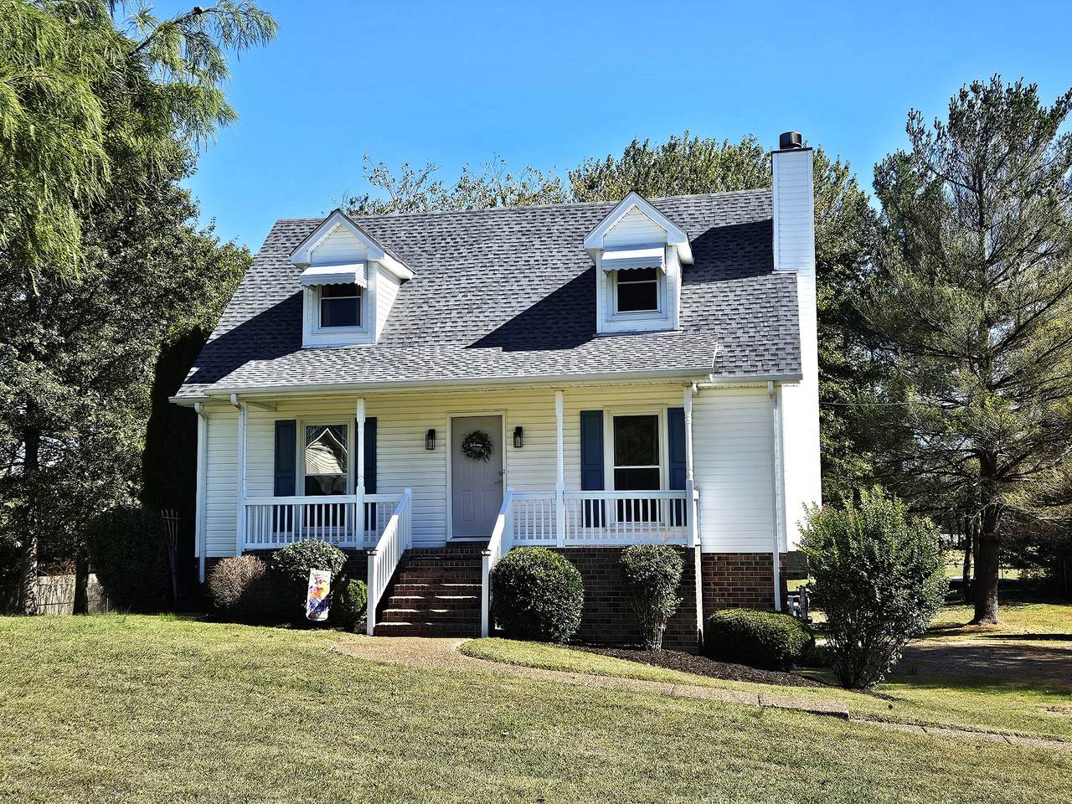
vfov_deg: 58.9
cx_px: 536
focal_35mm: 23
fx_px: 712
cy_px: 402
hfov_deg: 73.9
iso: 25
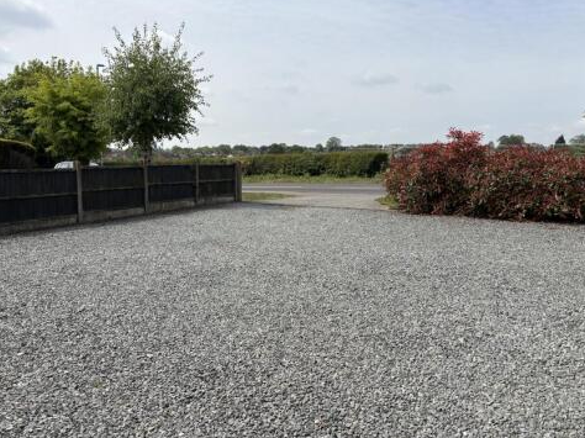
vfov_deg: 44.1
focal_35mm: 32
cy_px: 204
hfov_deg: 56.8
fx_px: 541
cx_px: 296
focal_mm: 5.96
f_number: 1.6
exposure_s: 1/5348
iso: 50
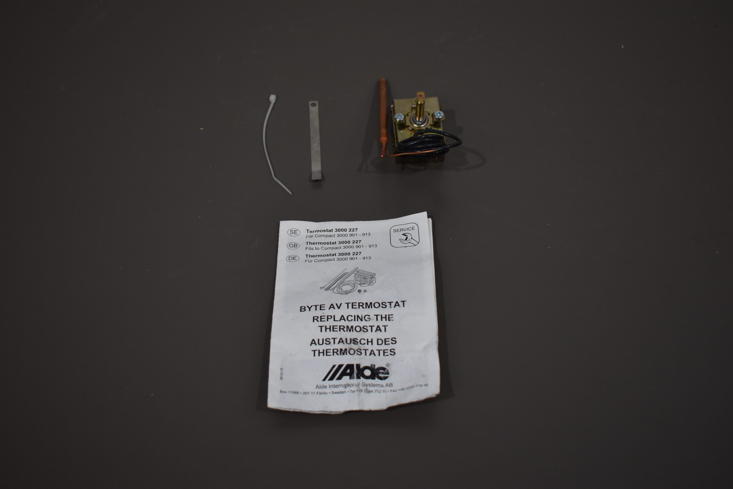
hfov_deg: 46.4
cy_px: 244
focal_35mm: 42
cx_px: 366
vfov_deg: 31.9
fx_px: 855
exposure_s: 1/250
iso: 400
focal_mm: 28
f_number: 5
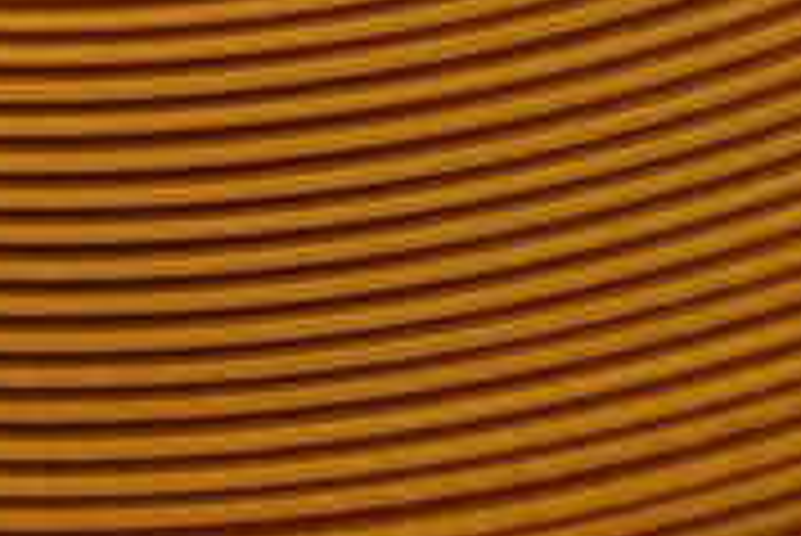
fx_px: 5175
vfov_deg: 5.9
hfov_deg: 8.8
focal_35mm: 232
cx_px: 54
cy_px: -43
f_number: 5.6
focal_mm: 55
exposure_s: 1/10
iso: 800
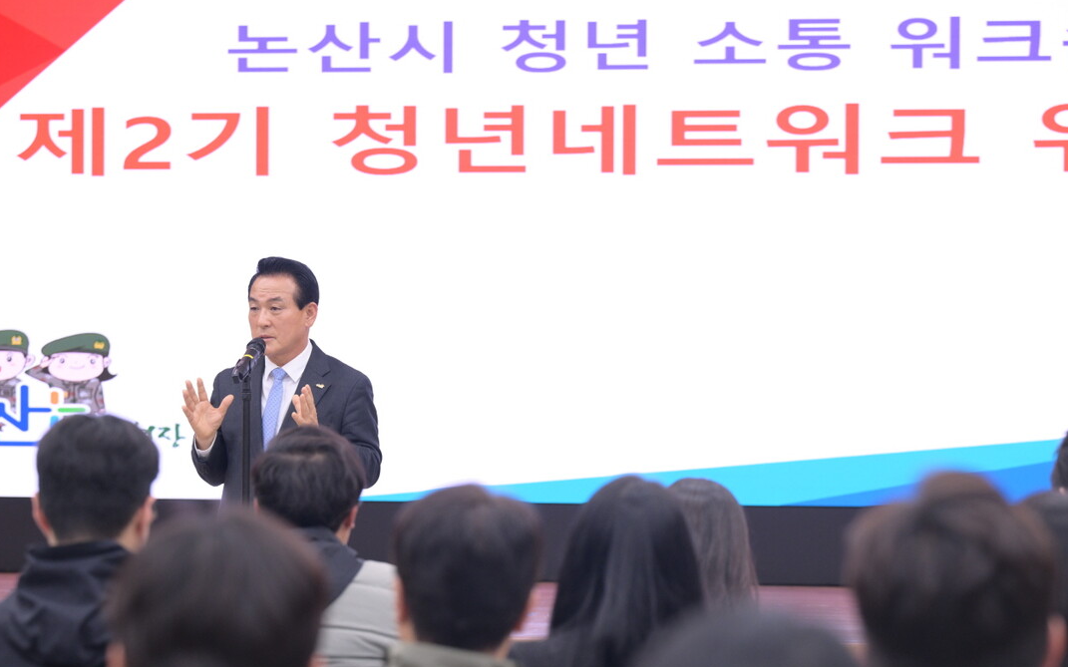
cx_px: 532
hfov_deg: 15.6
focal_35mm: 134
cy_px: 395
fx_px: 3900
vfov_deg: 9.8
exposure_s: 1/200
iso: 1000
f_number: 4
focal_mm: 110
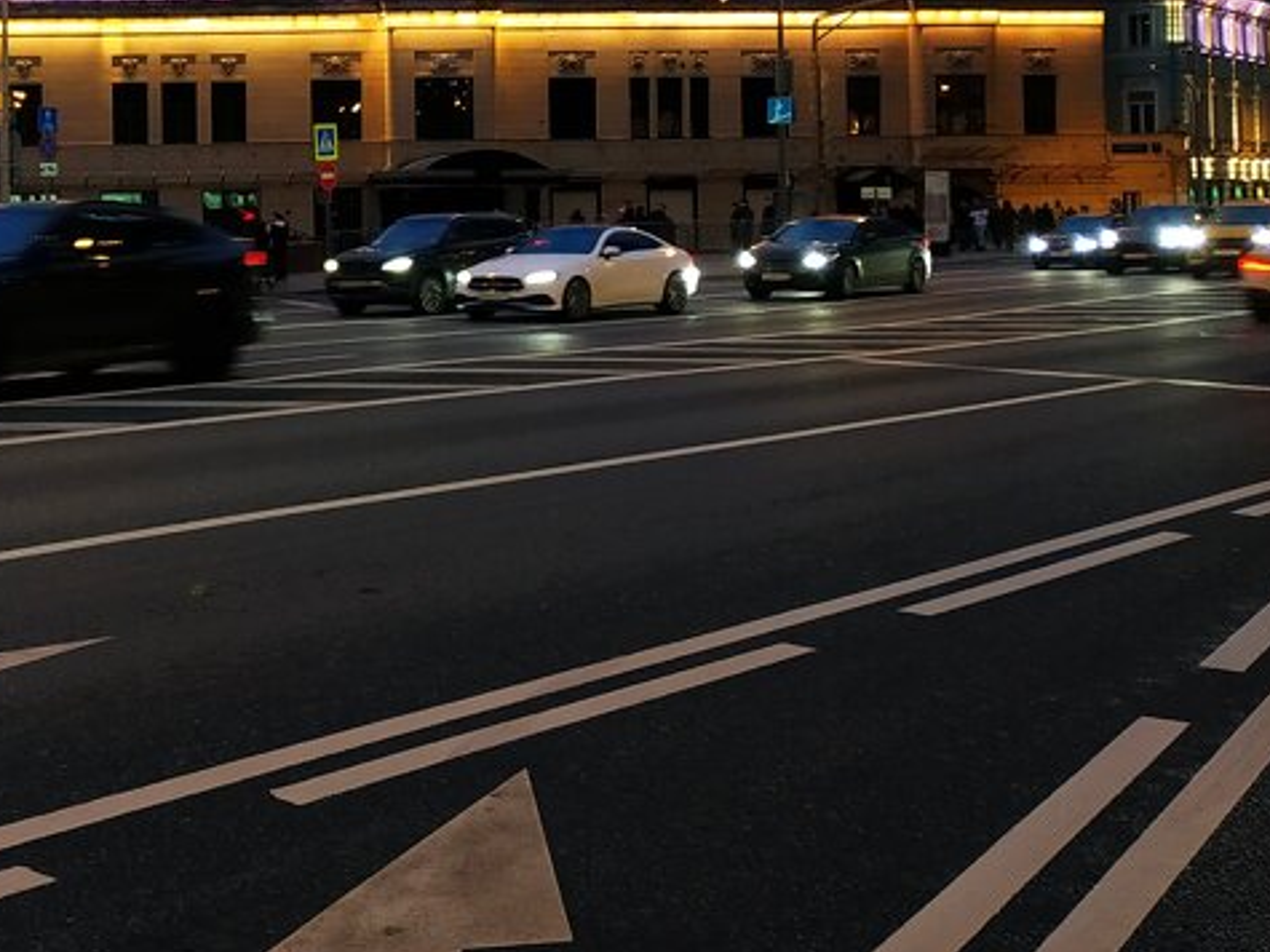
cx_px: 147
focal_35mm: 54
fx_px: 1981
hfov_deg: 33.8
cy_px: 143
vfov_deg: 26.3
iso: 200
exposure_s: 1/25
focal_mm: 3.94
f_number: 1.9
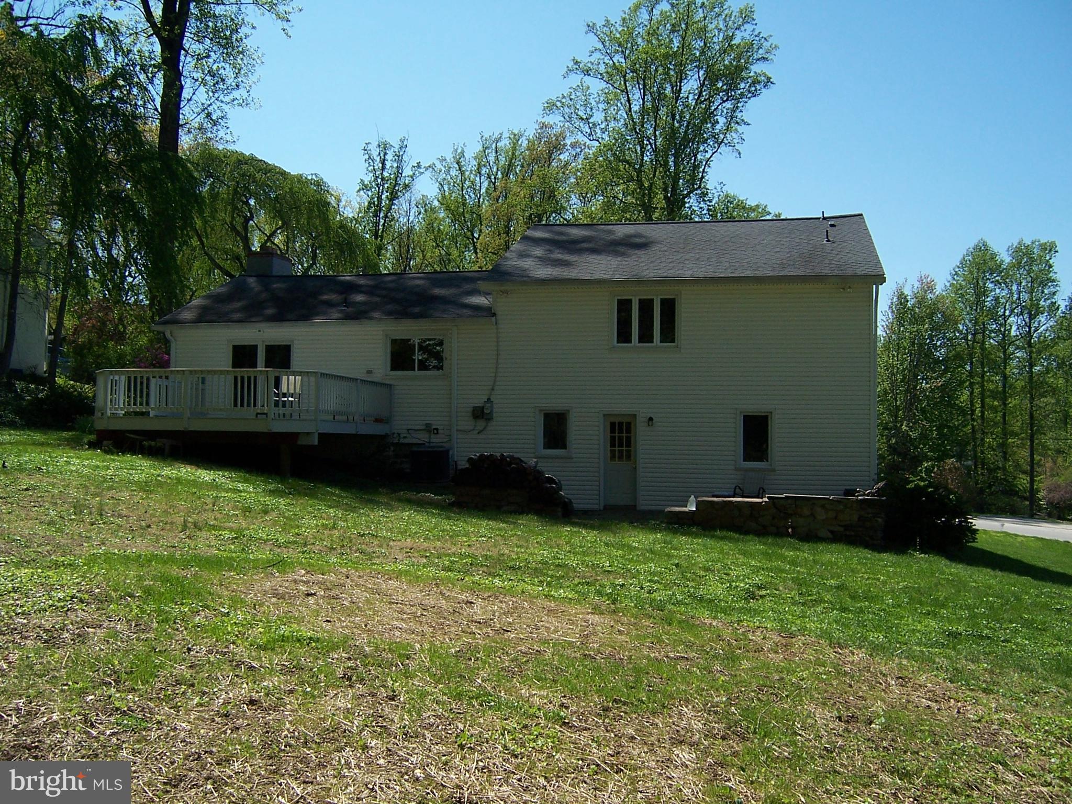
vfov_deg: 42.9
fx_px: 1022
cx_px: 536
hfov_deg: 55.4
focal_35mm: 33
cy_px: 402
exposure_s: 1/1000
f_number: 3.4
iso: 80
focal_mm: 5.5
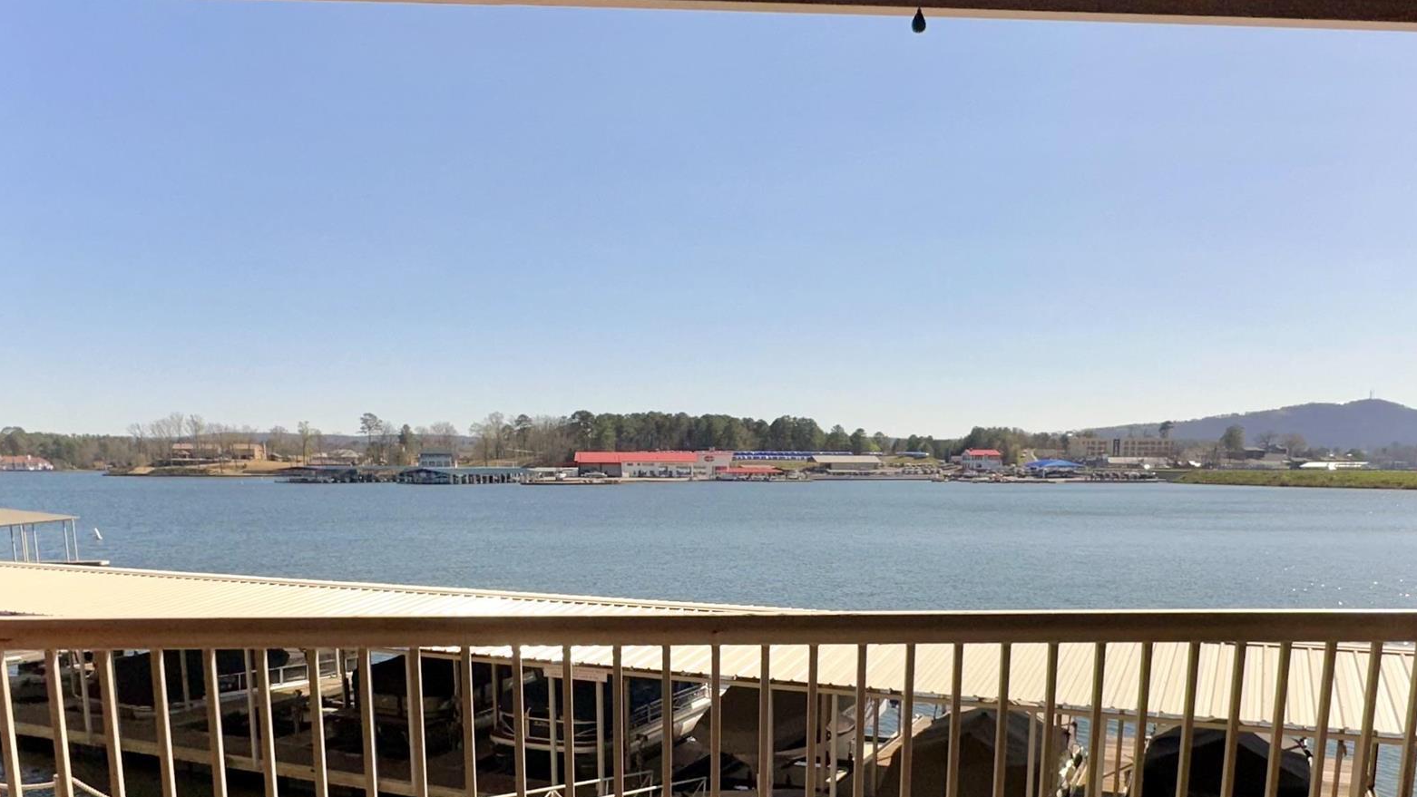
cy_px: 680
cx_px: 738
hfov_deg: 64.3
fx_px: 1127
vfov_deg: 37.0
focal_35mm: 30
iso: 50
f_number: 2.2
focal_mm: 2.22
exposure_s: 1/2817
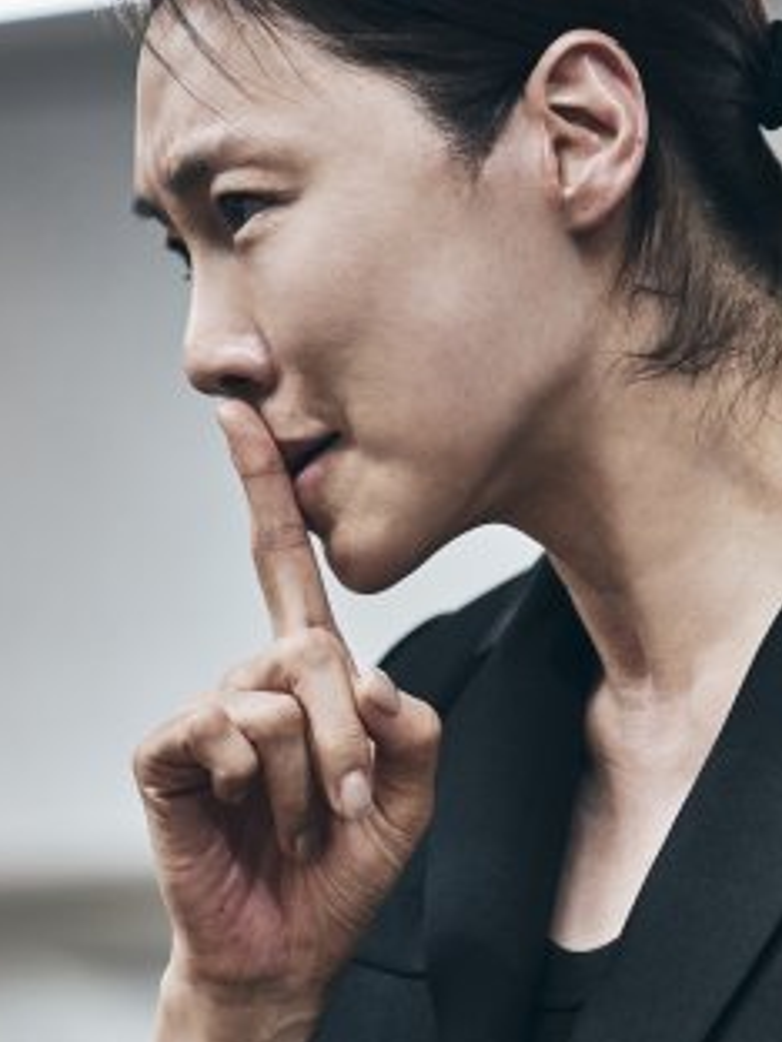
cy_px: 513
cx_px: 892
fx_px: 14850
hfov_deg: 3.0
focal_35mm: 493
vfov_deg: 4.0
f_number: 2.8
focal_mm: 200
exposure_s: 1/500
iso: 640
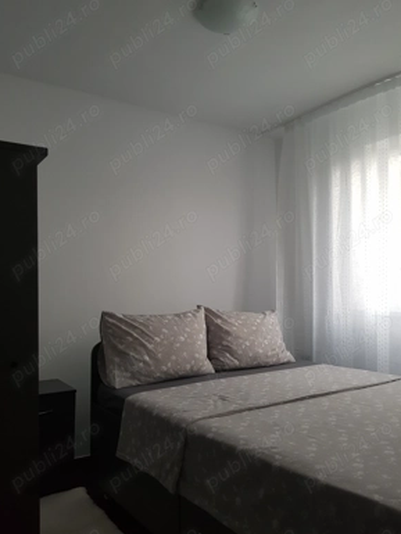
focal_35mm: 27
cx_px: 201
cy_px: 266
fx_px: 417
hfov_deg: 51.4
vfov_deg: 65.3
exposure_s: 1/23
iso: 200
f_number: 1.7
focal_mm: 4.2
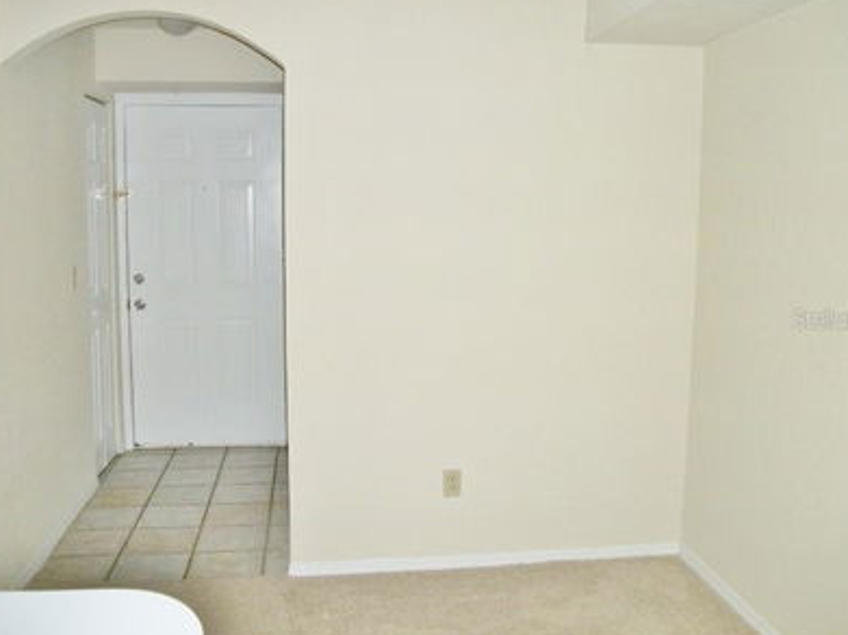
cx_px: 438
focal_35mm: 35
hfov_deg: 52.6
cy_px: 319
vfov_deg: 40.7
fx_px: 857
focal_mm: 5.7
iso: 160
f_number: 2.9
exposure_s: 1/30
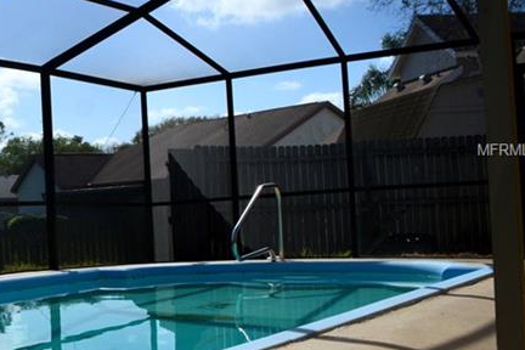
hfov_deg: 28.1
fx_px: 933
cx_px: -75
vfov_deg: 21.2
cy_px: 151
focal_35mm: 64
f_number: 11
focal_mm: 18
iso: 180
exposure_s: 1/500
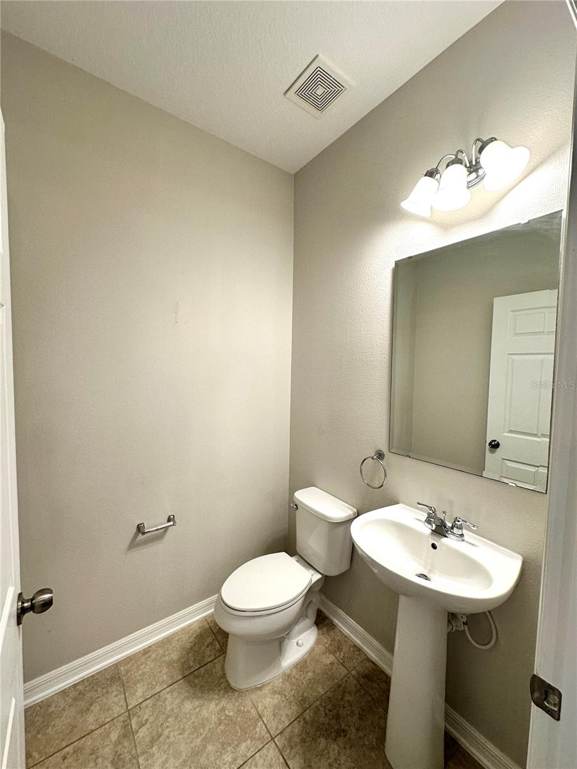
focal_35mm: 14
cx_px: 288
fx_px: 311
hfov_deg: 85.7
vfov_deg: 102.1
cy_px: 384
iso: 100
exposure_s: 1/120
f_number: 2.2
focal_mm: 2.22
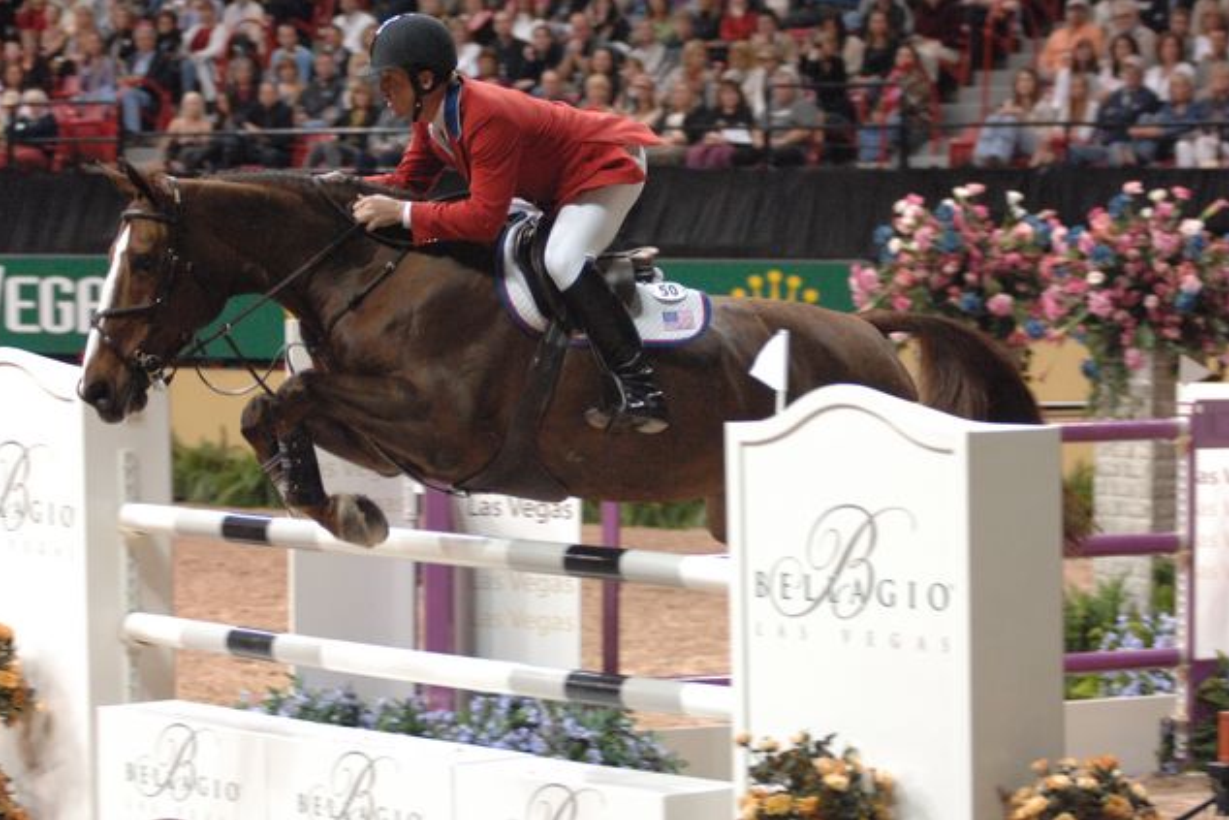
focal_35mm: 129
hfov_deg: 15.9
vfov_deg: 10.7
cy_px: 410
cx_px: 613
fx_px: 4388
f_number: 2.8
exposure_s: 1/320
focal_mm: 85
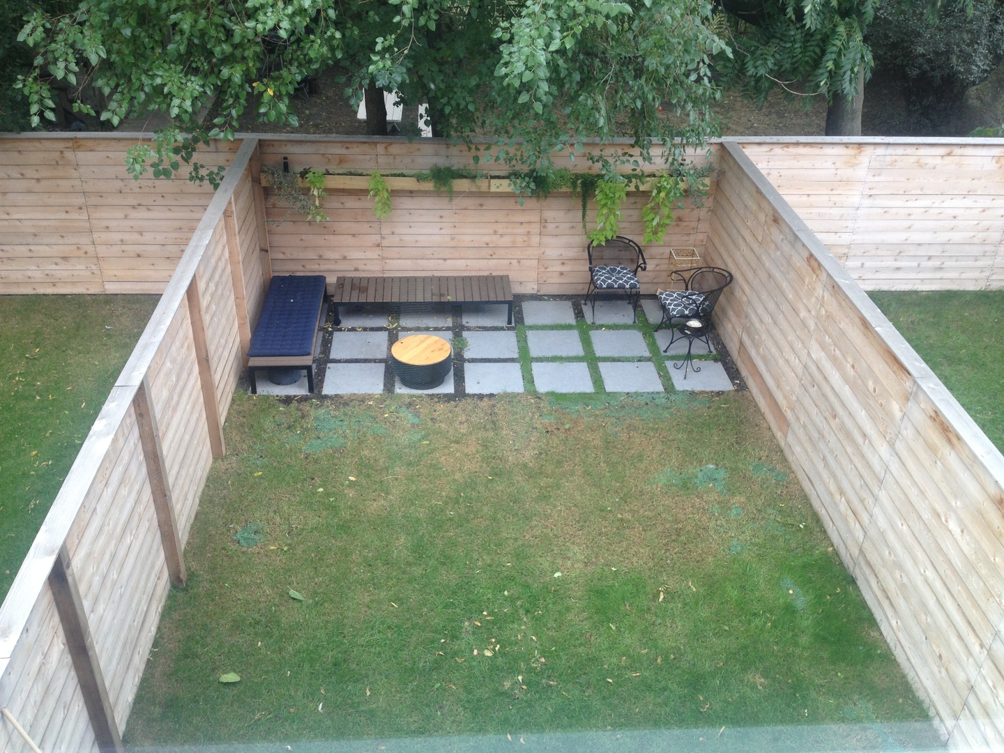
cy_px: 376
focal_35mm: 35
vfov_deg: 40.7
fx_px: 1015
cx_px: 502
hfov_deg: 52.6
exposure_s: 1/120
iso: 64
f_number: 2.4
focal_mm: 4.28
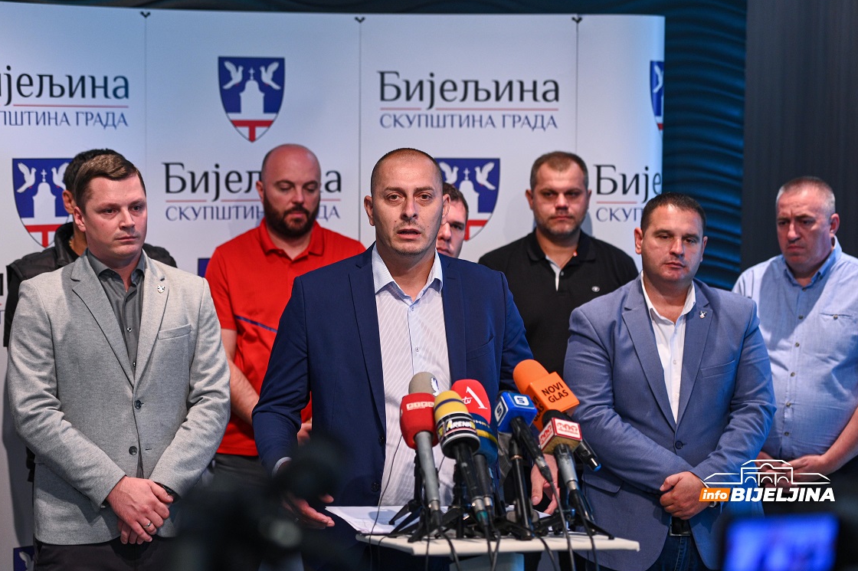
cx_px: 427
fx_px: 1786
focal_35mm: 75
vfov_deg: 18.2
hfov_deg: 27.0
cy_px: 294
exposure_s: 1/160
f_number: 2.8
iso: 1000
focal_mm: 70
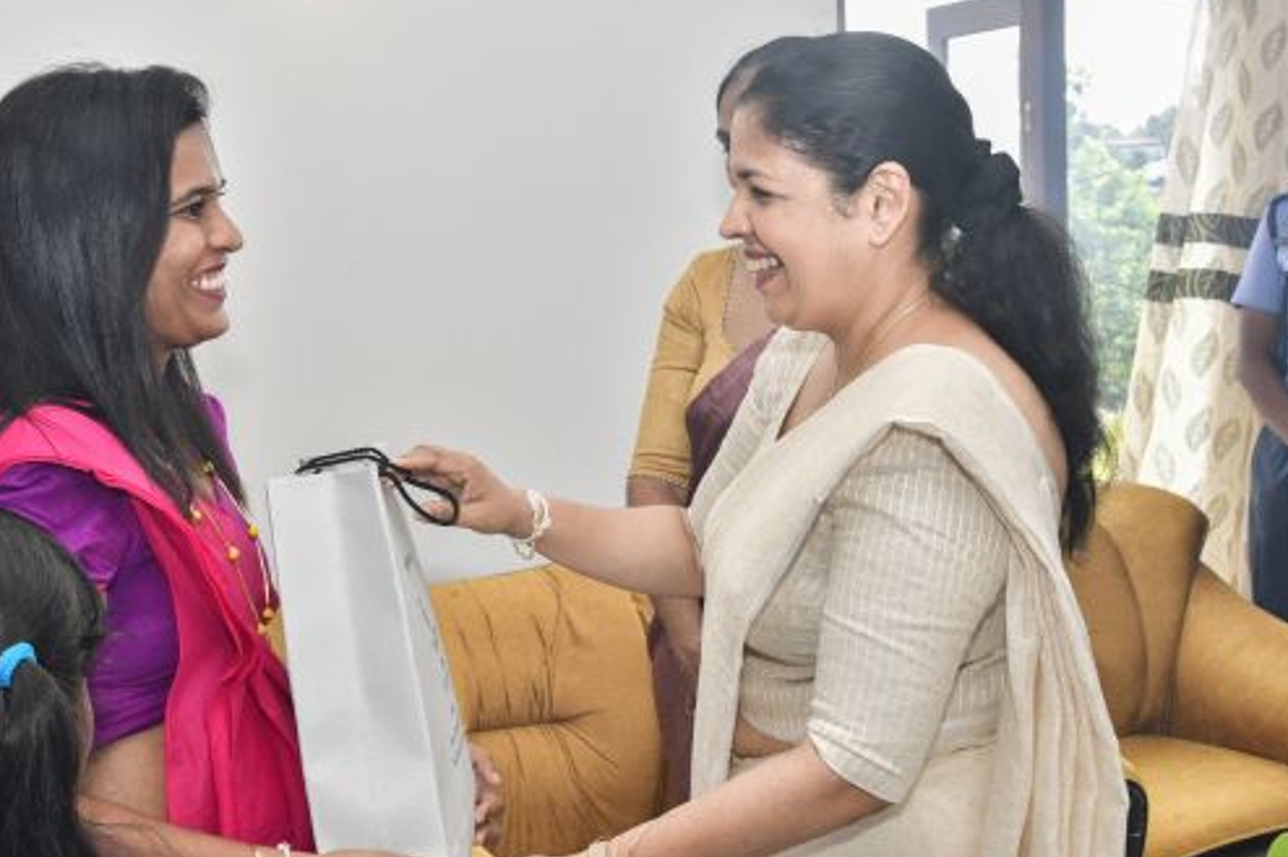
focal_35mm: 51
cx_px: 545
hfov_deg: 38.8
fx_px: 1824
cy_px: 448
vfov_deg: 26.5
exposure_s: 1/250
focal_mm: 28
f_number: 10
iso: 2000
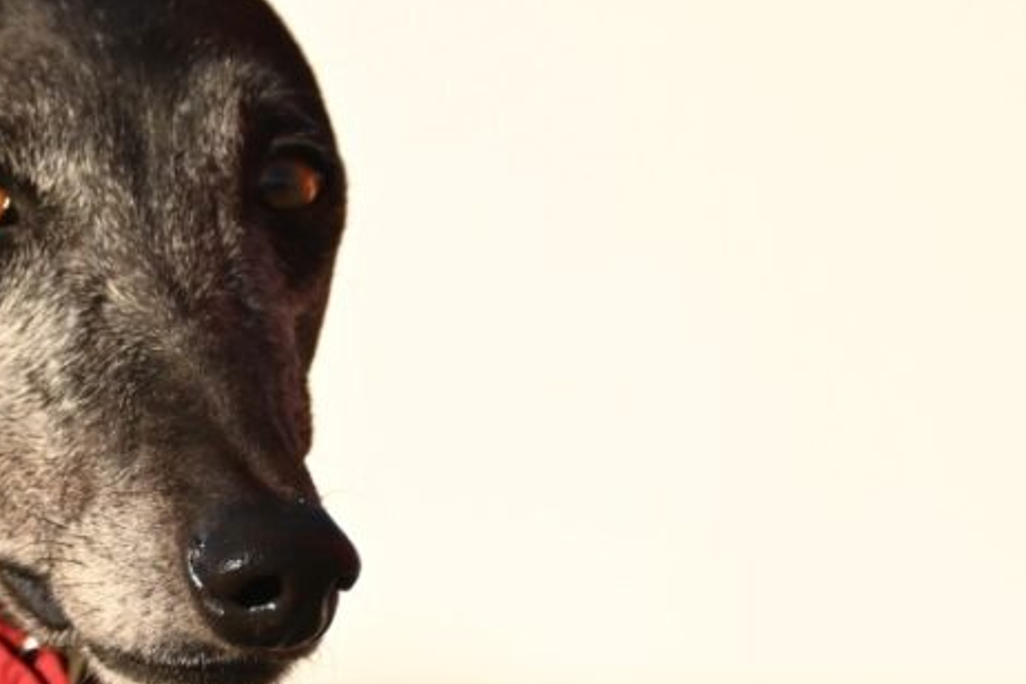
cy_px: 464
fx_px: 28365
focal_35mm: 995
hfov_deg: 2.1
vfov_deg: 1.4
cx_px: 11
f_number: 5.6
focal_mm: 300
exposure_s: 1/4000
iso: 720
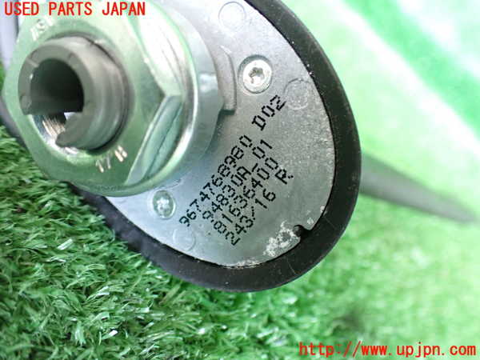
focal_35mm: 30
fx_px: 416
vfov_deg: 46.8
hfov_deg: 60.0
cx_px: 240
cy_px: 180
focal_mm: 5.4
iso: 800
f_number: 2.3
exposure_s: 1/40
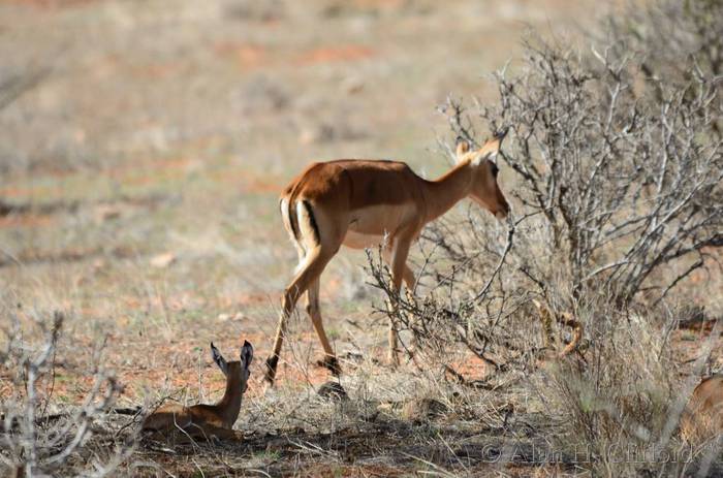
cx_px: 362
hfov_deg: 3.4
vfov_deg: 2.3
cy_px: 239
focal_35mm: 600
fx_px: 12020
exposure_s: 1/640
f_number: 5.6
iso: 220
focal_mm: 400
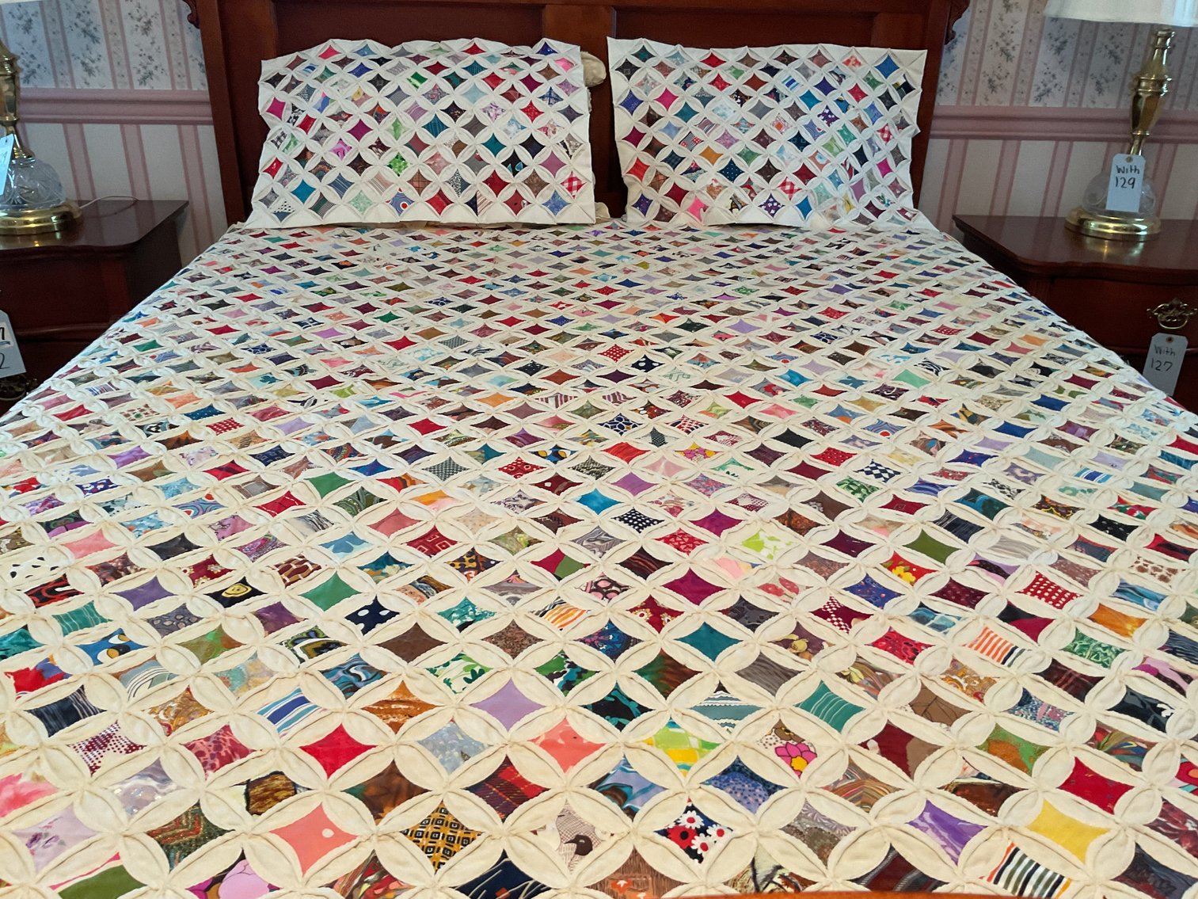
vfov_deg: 48.2
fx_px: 1004
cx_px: 599
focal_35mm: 29
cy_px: 450
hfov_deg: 61.7
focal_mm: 3
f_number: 1.8
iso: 100
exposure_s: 1/60
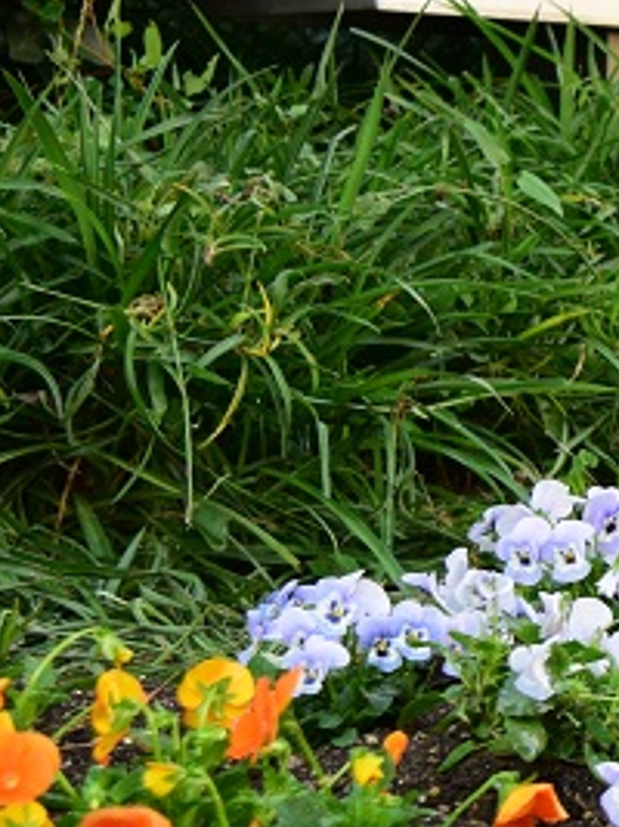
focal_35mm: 130
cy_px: 375
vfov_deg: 15.2
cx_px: 1309
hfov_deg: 10.4
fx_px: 3096
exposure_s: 1/125
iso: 800
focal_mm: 25
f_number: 5.6
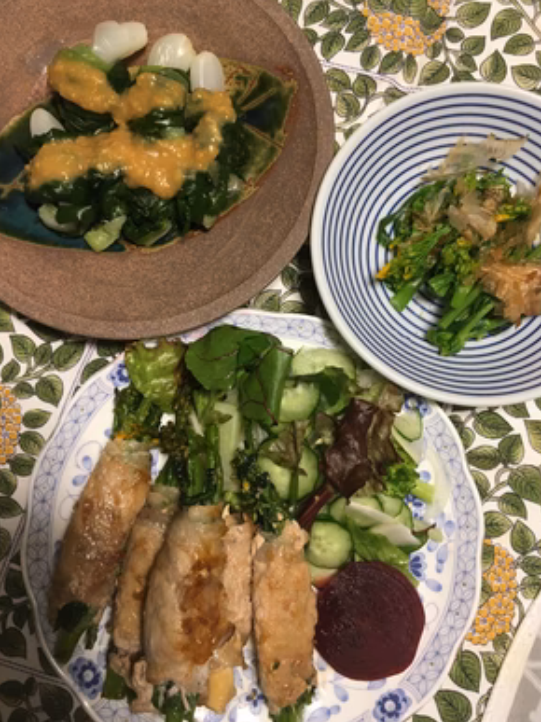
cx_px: 274
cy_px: 364
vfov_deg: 60.0
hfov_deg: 46.8
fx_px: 625
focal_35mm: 30
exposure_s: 1/30
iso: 100
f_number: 2.2
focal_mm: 4.15
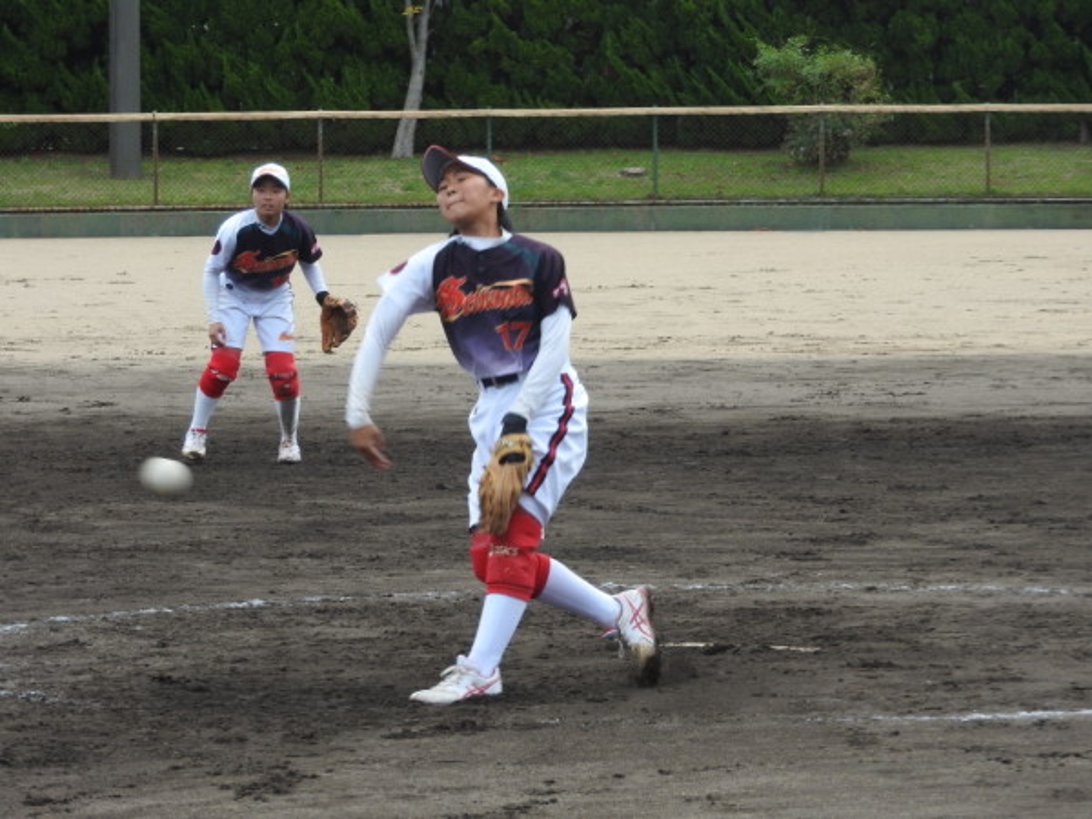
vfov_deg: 7.4
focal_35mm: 200
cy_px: 410
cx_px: 546
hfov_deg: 9.9
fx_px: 6309
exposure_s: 1/200
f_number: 5.3
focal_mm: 35.8
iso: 100
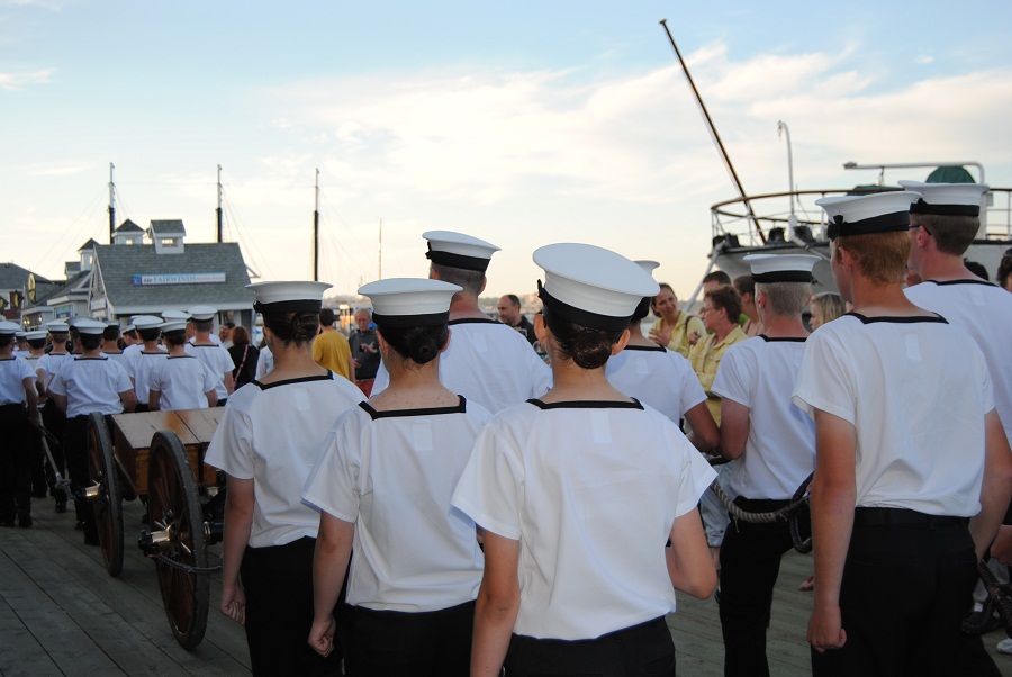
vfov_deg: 28.1
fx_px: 1351
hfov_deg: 41.1
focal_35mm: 48
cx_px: 506
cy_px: 338
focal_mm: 32
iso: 100
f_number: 4.5
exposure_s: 1/200
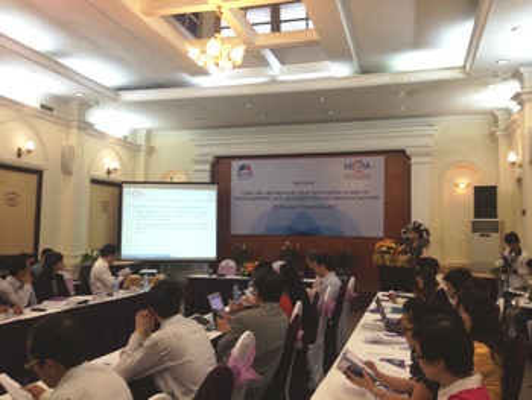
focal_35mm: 35
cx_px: 266
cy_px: 200
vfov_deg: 40.7
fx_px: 538
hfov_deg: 52.6
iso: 100
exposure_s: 1/20
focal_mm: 4.28
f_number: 2.4
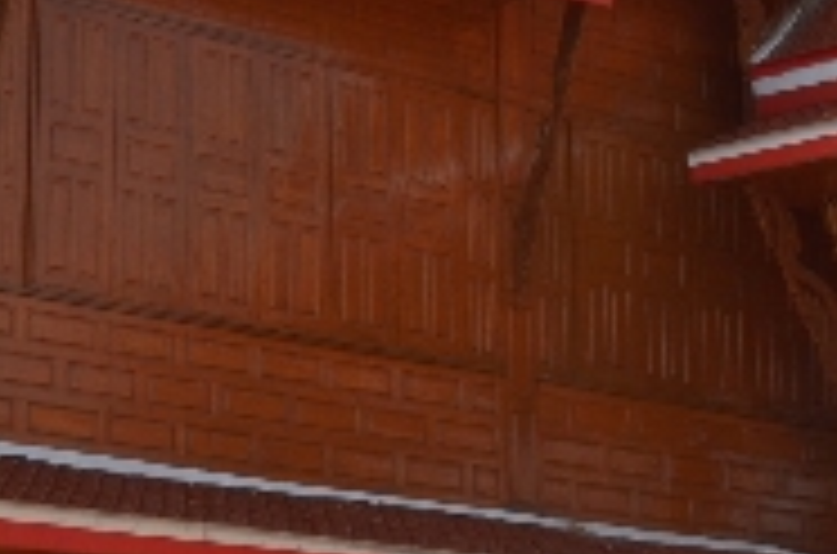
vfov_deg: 9.3
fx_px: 3363
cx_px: 554
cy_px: -90
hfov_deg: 14.2
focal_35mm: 145
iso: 200
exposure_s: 1/1000
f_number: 6.3
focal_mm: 18
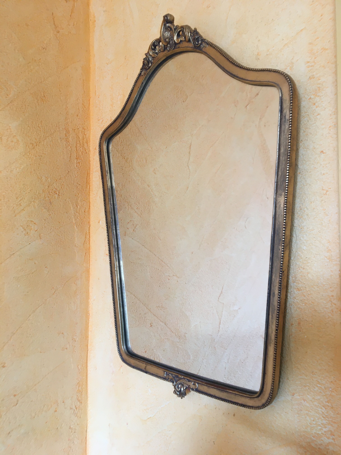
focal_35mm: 29
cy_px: 228
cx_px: 170
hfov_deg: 48.2
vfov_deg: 61.7
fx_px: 381
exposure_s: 1/33
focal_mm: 4.15
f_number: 2.2
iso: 80
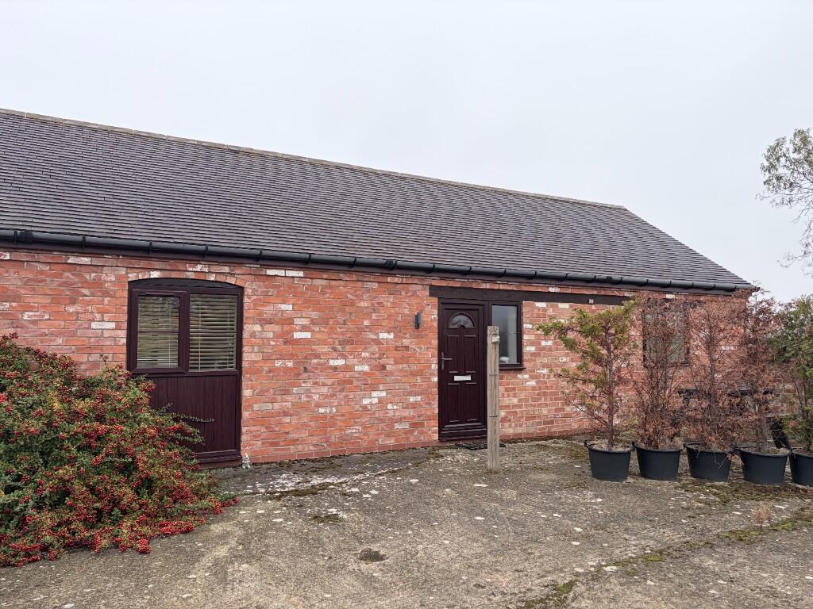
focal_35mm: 26
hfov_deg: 67.3
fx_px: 611
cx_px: 406
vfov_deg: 53.1
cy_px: 304
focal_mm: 5.96
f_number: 1.6
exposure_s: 1/345
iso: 50
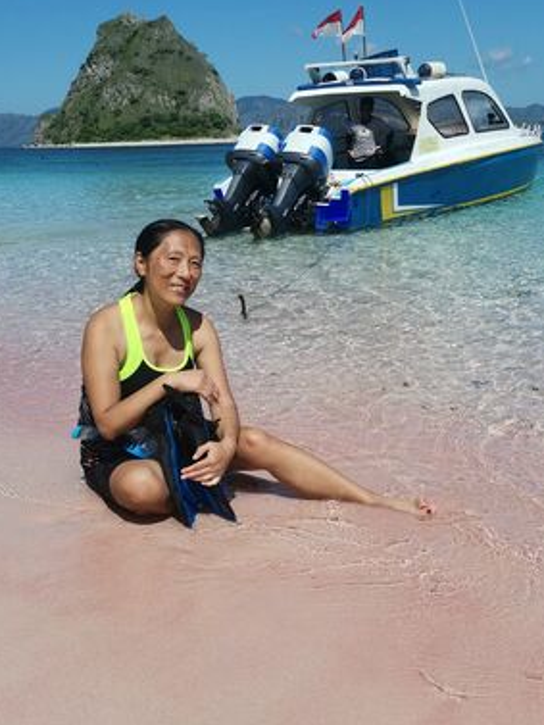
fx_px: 859
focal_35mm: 41
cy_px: 346
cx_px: 294
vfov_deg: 45.7
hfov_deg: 35.1
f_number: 1.8
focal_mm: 4.75
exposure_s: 1/3049
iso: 50
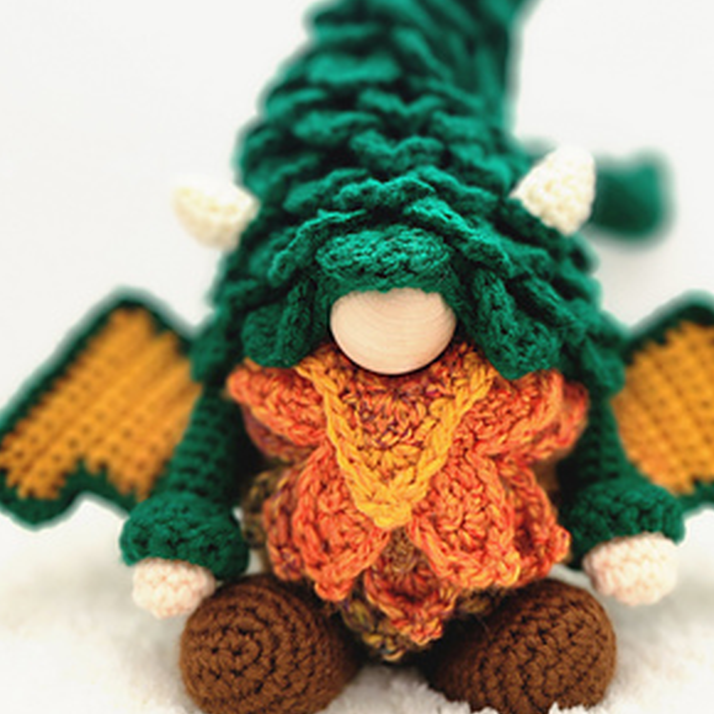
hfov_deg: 47.1
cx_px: 394
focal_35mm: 35
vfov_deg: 47.0
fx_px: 817
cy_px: 295
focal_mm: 5.4
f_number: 1.8
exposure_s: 1/120
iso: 50
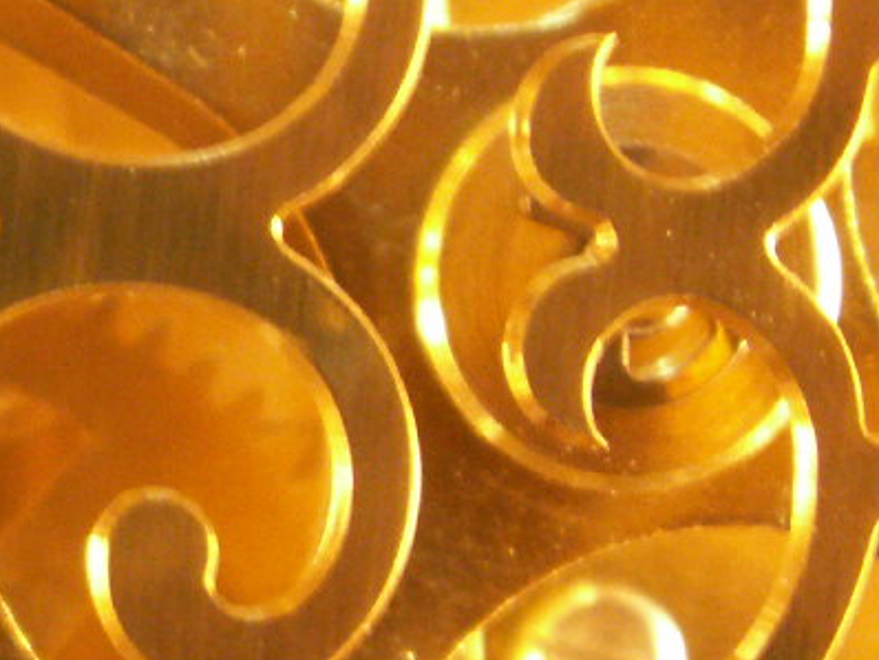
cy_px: 243
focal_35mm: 249
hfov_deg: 7.8
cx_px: -570
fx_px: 6327
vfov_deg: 6.0
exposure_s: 1/10
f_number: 3.2
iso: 160
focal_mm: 10.28
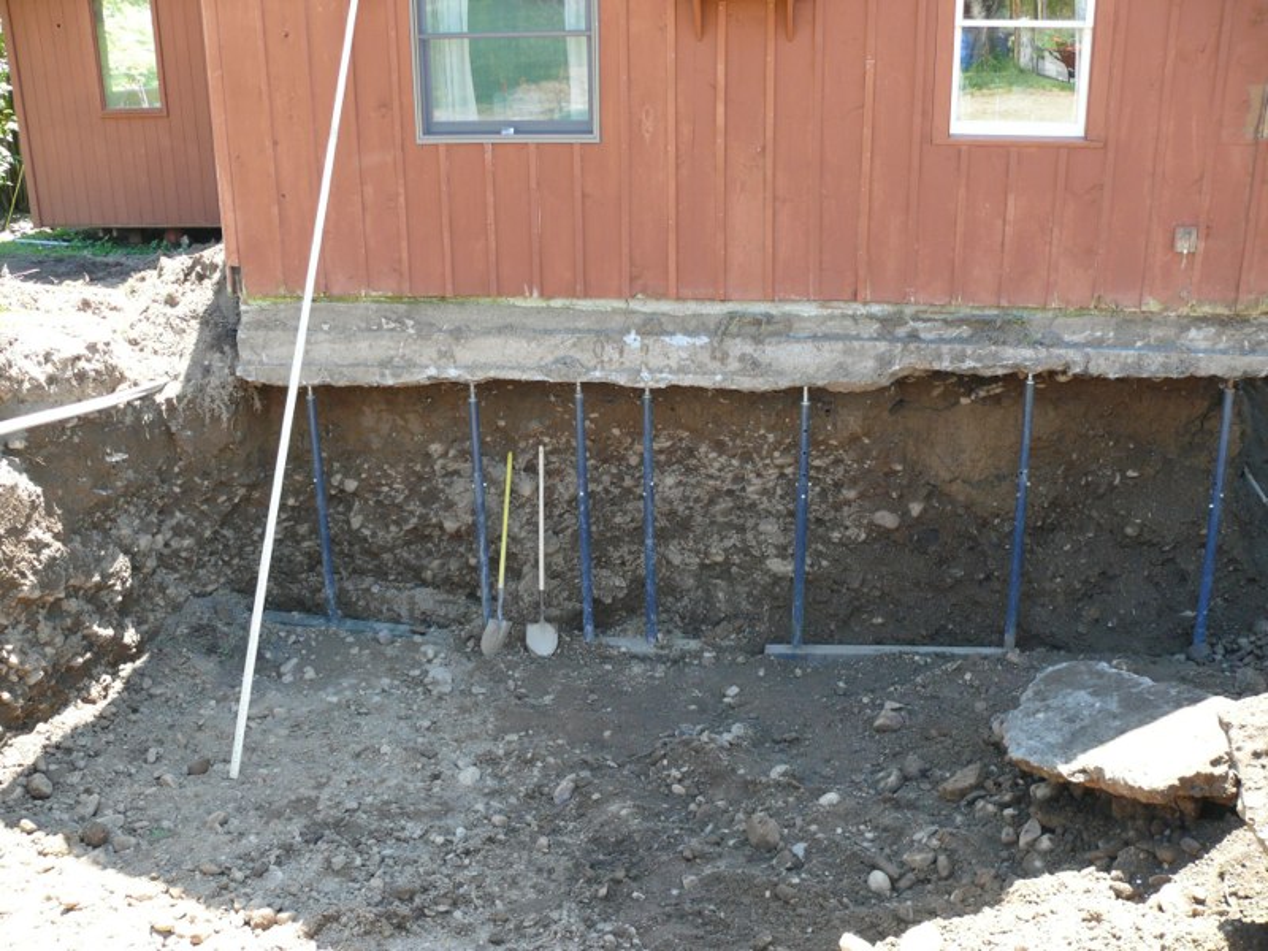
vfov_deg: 40.7
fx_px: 1282
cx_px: 634
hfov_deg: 52.6
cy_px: 476
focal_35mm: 35
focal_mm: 7.4
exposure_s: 1/100
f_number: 2.8
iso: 100
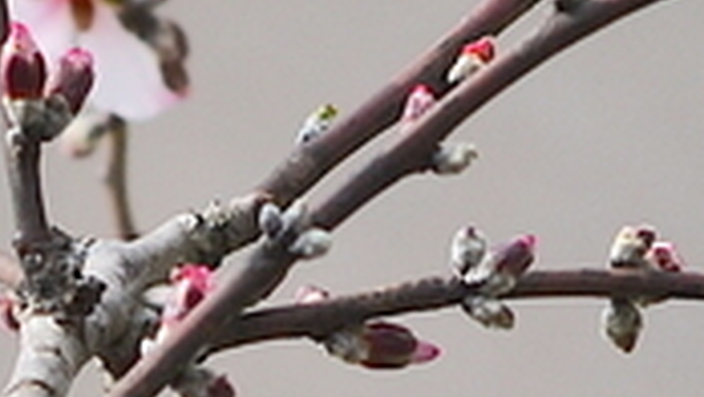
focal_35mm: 1081
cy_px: -1082
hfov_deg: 2.0
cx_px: 336
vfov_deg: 1.1
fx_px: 20186
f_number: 6.3
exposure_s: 1/640
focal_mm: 100
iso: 140
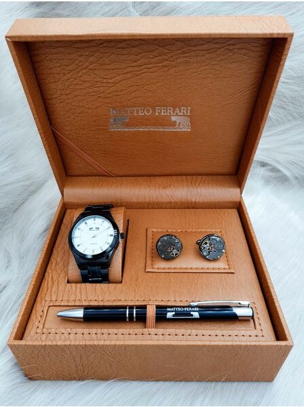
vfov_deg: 67.4
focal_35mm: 26
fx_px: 305
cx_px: 152
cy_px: 204
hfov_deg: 52.9
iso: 50
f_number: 1.8
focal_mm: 5.4
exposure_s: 1/422
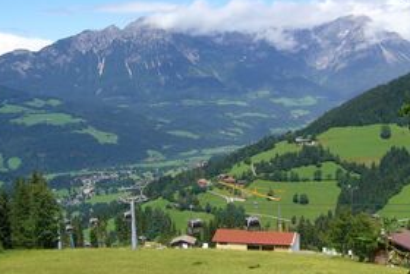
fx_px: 593
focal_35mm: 52
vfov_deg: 26.0
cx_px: 223
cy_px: 119
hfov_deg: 38.1
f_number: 5.6
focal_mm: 5.8
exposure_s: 1/320
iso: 80
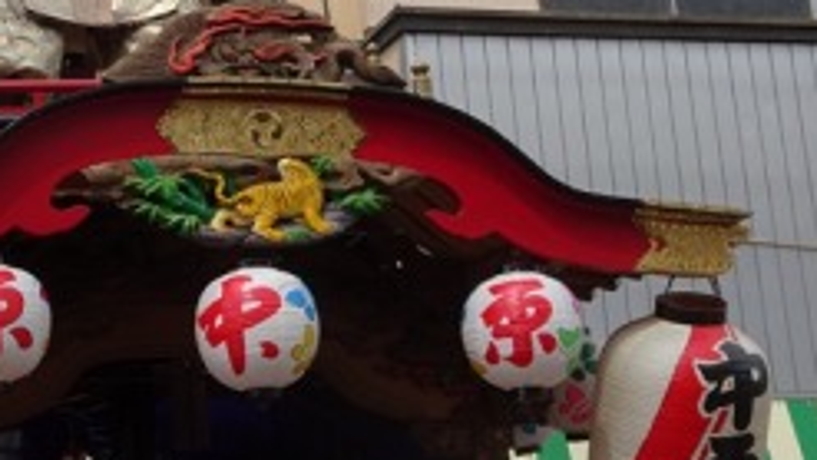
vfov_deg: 16.0
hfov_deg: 27.8
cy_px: 117
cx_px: 189
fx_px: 1625
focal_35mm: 75
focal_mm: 5.79
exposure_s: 1/640
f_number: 4
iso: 80
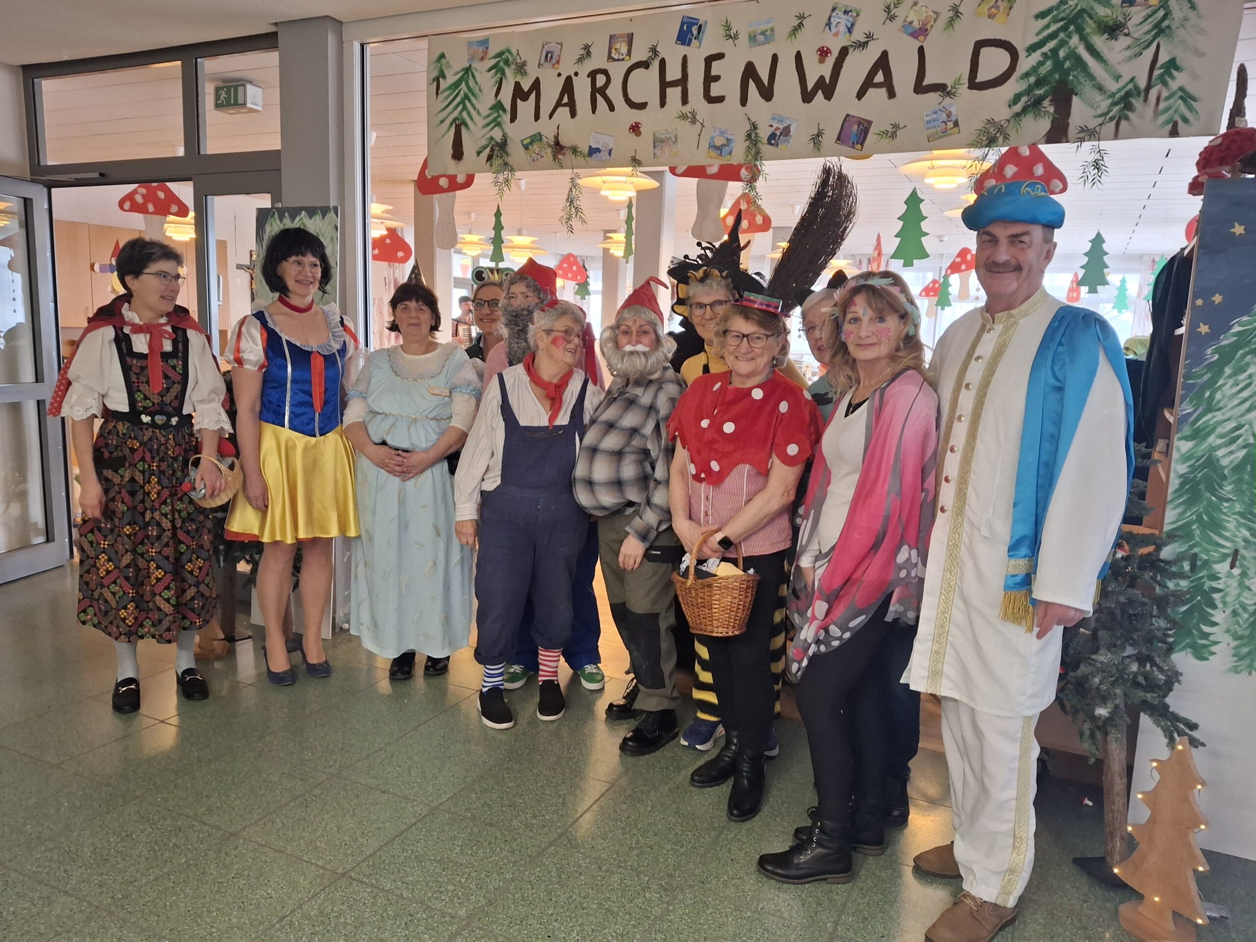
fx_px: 907
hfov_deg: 69.4
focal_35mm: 25
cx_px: 628
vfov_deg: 54.9
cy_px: 471
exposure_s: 1/33
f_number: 1.8
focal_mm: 4.69
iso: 320
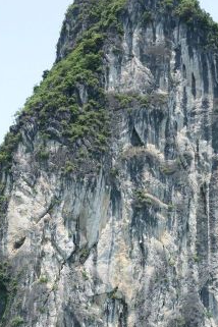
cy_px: 278
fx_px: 663
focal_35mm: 73
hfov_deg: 18.5
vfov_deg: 27.0
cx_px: 42
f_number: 7.1
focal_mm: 14.57
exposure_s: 1/800
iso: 800
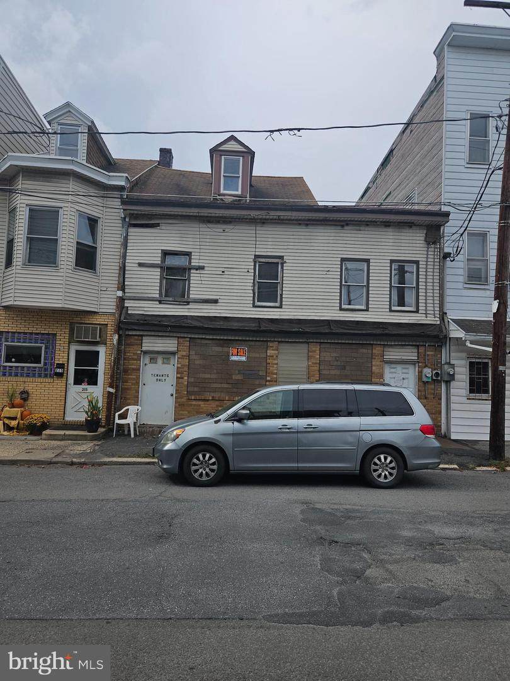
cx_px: 255
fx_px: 452
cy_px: 340
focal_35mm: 23
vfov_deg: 73.9
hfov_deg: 58.9
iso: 25
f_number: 1.8
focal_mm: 5.4
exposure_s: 1/1529
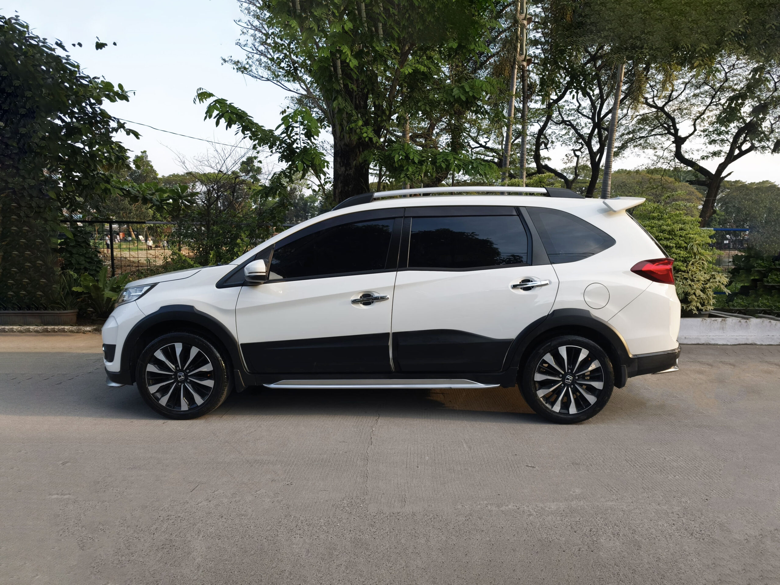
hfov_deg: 73.9
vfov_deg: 58.9
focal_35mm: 23
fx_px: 518
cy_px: 292
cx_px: 390
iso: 50
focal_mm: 6.57
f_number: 1.6
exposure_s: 1/2663
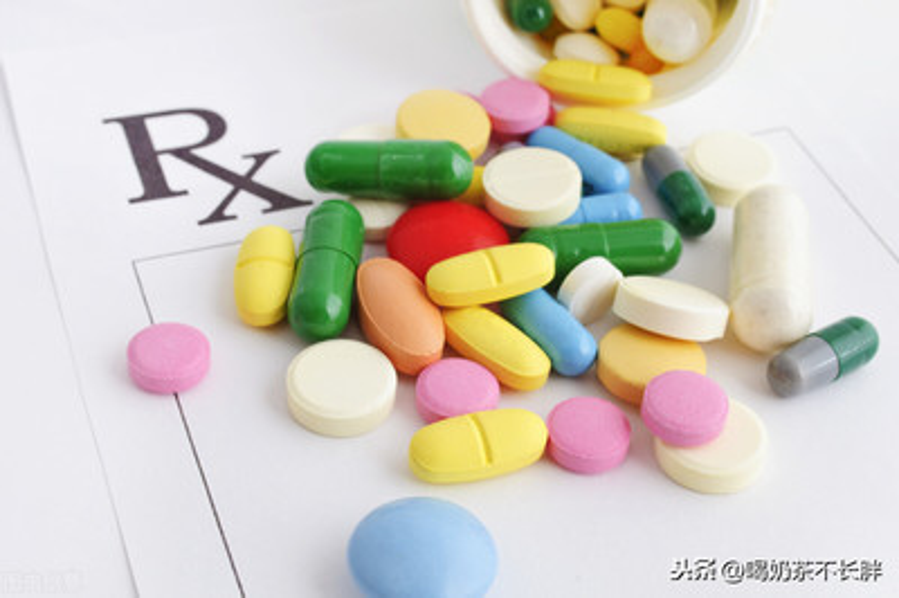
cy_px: 299
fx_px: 1310
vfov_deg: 25.7
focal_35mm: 52
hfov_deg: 37.9
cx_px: 450
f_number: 11
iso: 200
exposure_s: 1/100
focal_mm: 35
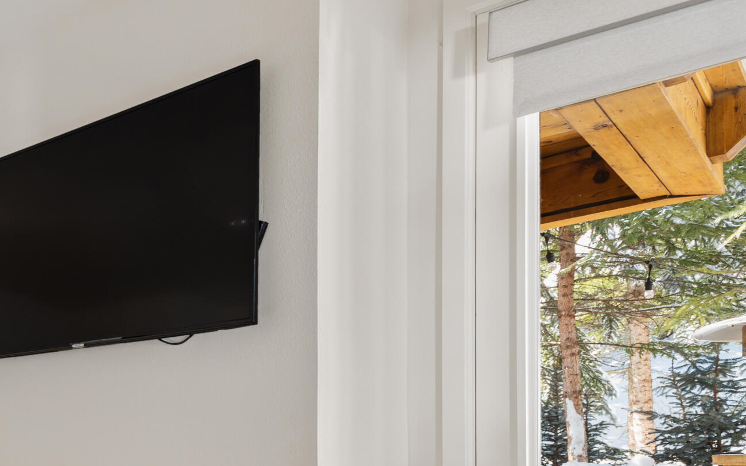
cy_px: 452
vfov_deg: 30.1
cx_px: -6
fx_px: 813
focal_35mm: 40
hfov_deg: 42.3
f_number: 7.1
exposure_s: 1.3
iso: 100
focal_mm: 17
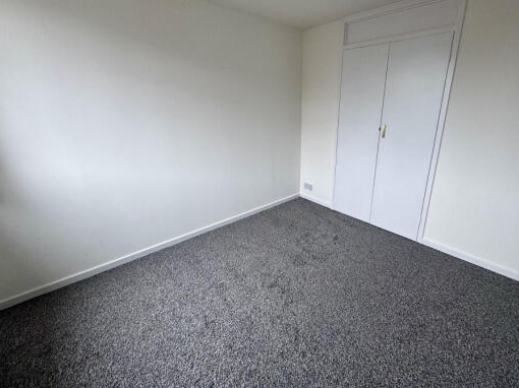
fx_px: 240
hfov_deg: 94.1
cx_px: 291
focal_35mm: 16
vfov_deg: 77.8
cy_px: 173
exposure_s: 1/99
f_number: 2.2
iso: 125
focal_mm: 2.22
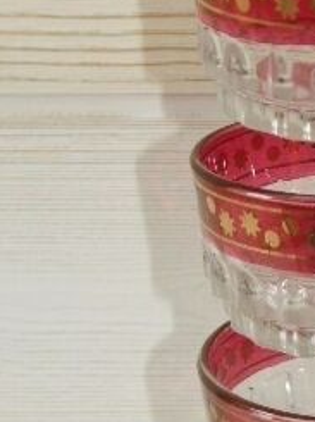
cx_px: 353
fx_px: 1557
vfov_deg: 15.4
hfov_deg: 11.4
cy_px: 264
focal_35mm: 128
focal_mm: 12.68
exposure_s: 1/80
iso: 100
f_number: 3.5
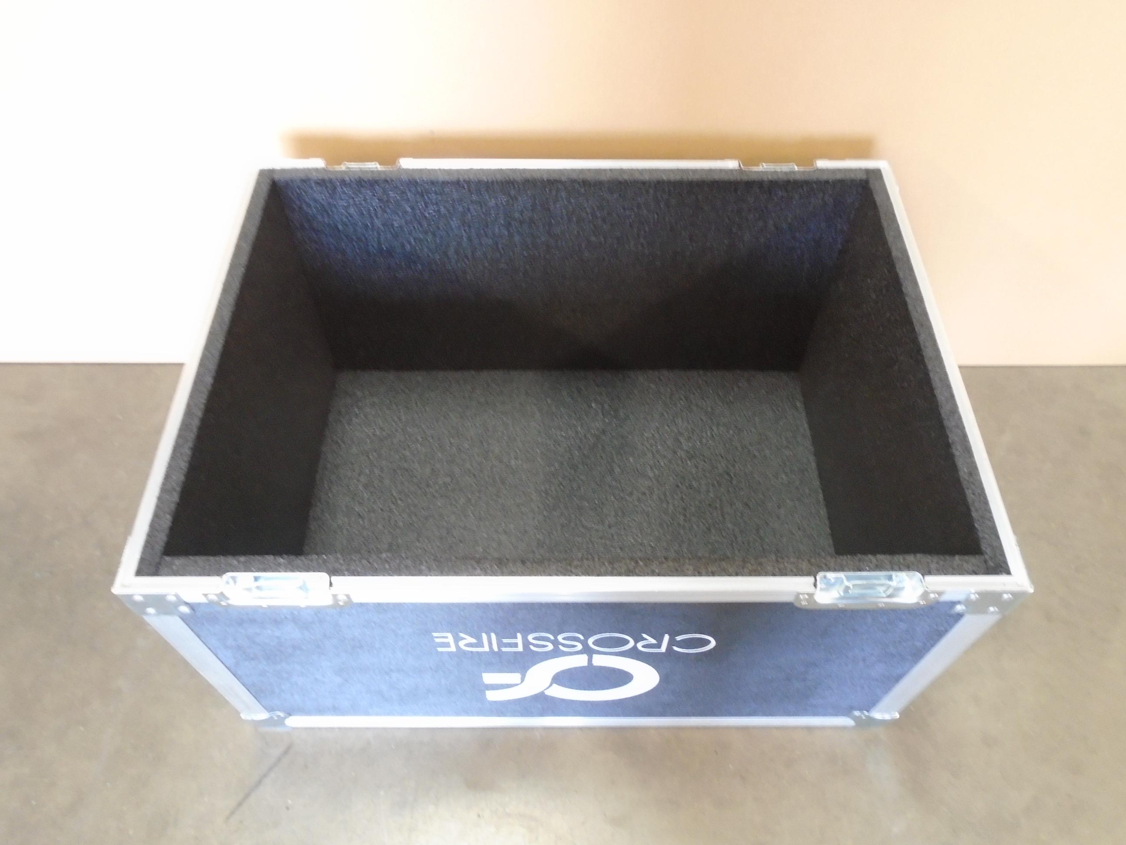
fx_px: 846
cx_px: 563
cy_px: 422
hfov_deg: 67.3
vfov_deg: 53.1
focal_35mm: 26
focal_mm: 4.6
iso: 400
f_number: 3.2
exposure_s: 1/5
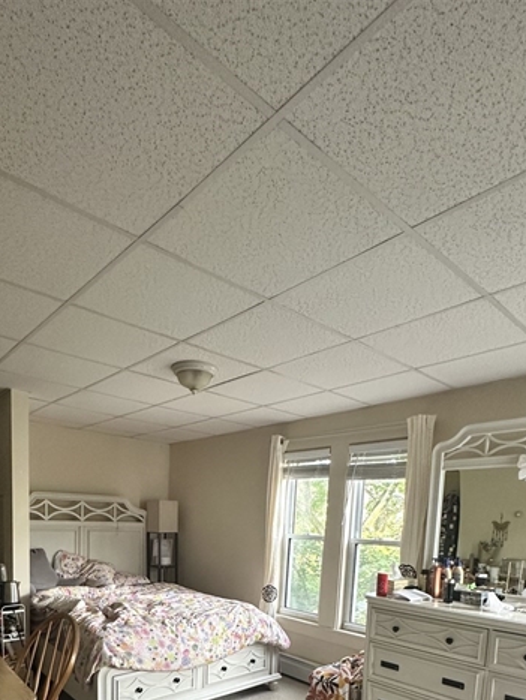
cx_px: 213
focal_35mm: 23
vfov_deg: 66.1
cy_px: 574
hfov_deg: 58.5
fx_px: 465
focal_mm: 2.22
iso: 320
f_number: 2.2
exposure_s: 1/69
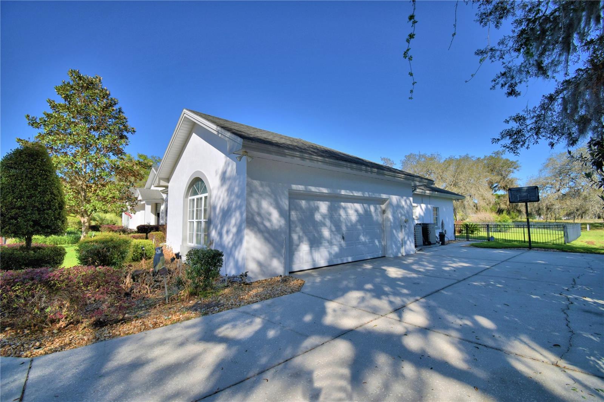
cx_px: 302
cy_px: 201
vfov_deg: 77.3
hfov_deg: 100.4
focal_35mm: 15
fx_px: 252
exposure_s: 1/1250
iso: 100
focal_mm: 10
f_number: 4.5
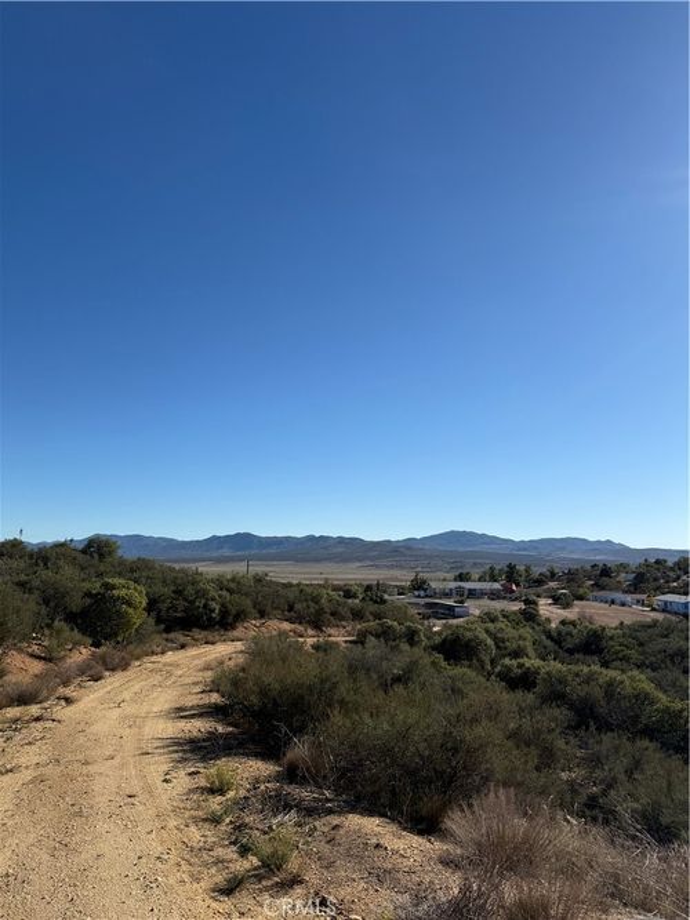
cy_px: 460
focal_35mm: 24
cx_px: 345
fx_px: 638
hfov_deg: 56.8
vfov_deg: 71.6
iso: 80
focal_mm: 6.76
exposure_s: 1/6711
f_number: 1.78
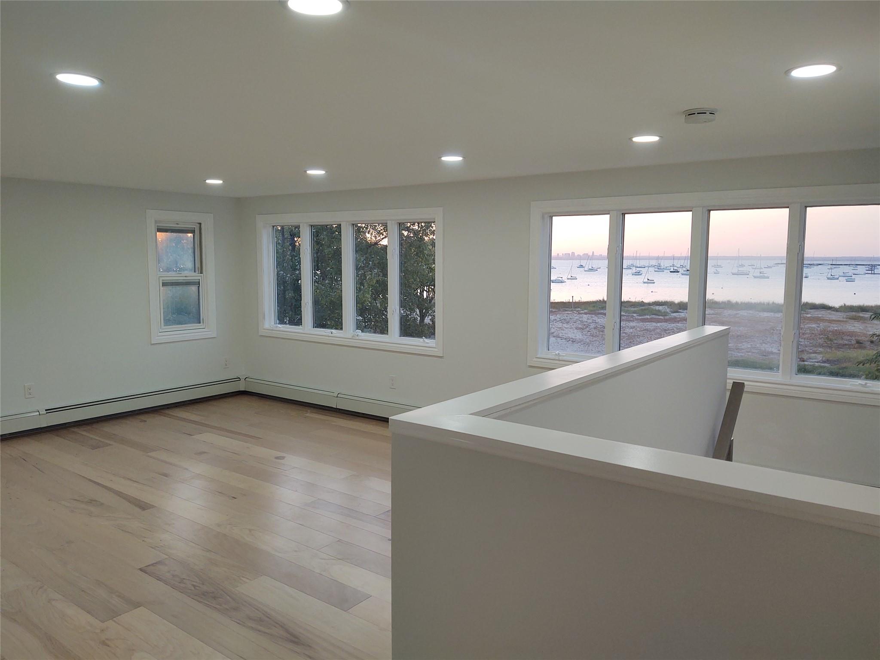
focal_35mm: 27
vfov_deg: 51.4
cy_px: 330
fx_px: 686
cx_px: 440
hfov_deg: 65.3
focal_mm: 4.75
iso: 100
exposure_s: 1/222
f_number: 1.7
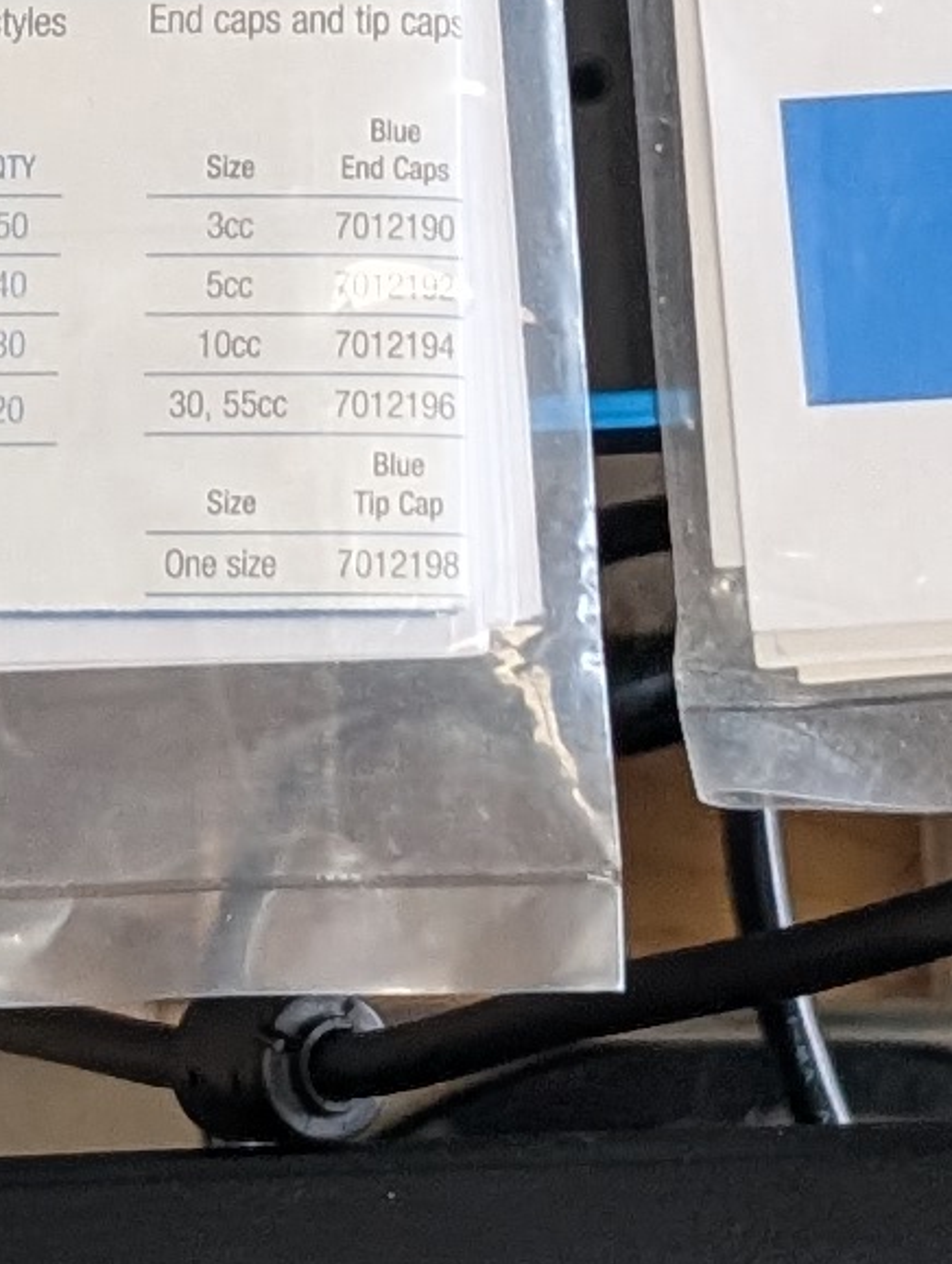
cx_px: 533
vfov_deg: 11.3
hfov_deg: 8.8
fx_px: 6181
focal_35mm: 169
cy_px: -448
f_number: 1.68
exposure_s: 1/341
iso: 273
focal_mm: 6.9
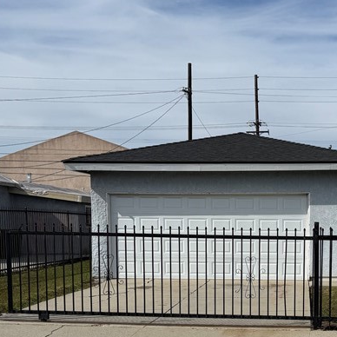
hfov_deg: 29.3
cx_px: 301
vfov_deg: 29.6
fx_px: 617
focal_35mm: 56
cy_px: 285
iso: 80
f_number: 1.78
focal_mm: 6.76
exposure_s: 1/8130
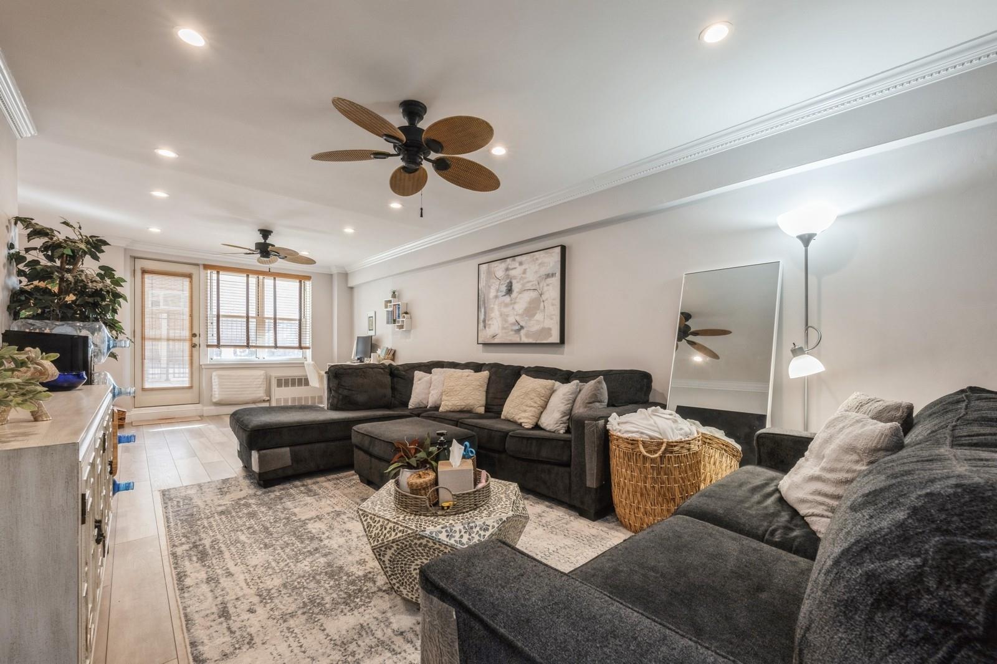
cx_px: 498
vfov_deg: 77.3
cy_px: 332
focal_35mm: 15
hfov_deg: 100.4
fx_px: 415
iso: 400
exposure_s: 1/10
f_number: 11
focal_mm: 15
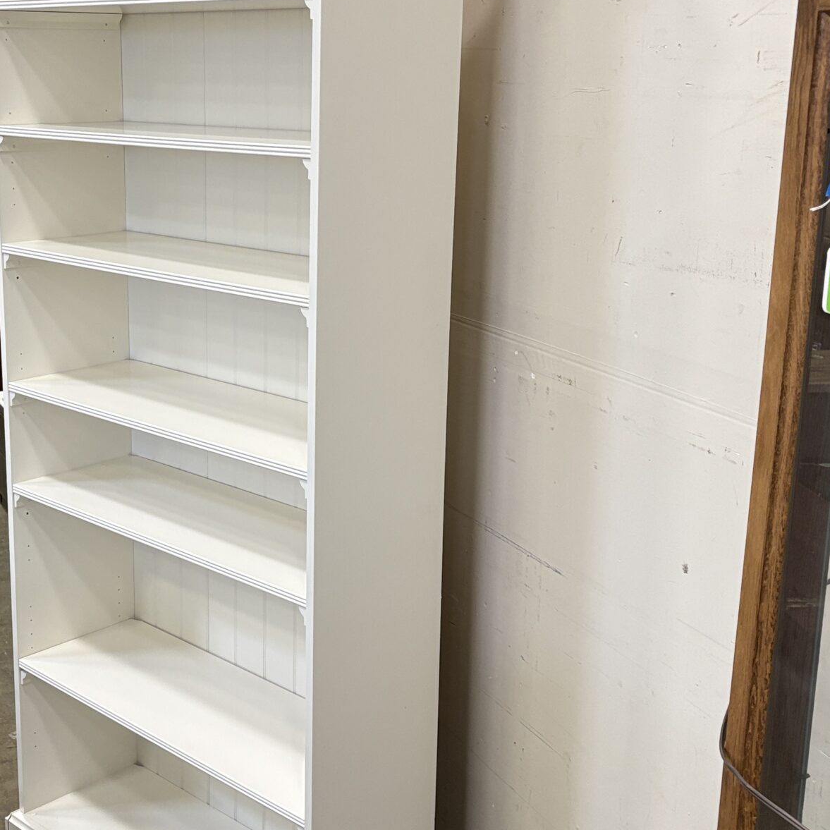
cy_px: 373
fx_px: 1356
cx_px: 248
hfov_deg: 33.6
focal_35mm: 50
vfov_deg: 34.0
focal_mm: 5.96
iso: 160
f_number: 1.6
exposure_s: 1/60
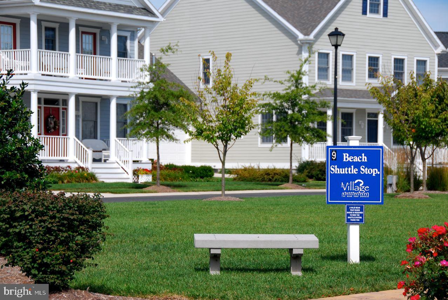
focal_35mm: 112
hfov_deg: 18.2
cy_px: 150
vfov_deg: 12.2
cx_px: 224
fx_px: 1402
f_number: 8
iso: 200
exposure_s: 1/250
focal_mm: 75
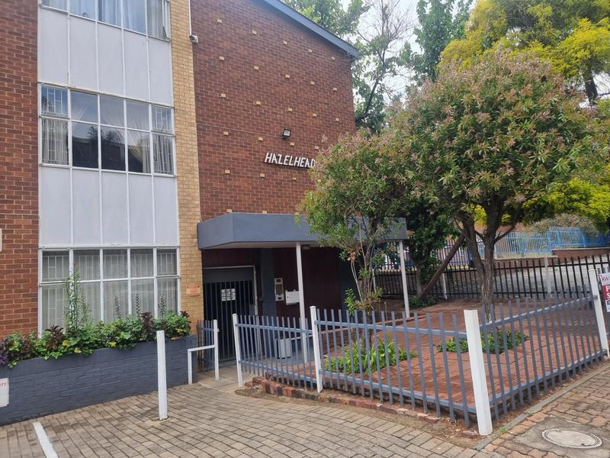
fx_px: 423
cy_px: 229
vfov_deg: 56.8
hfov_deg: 71.6
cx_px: 305
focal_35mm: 24
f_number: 1.8
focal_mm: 6.7
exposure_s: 1/334
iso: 50
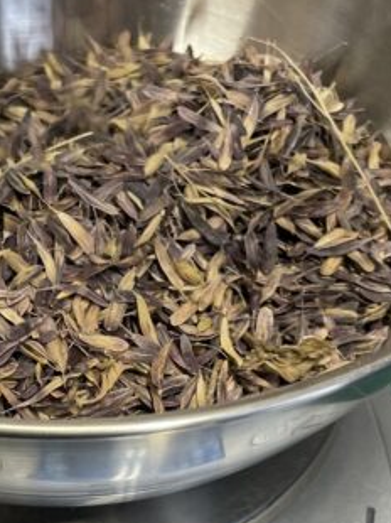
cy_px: 440
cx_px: 51
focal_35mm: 86
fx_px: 1297
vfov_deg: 22.4
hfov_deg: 16.9
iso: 125
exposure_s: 1/120
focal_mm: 4.2
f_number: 1.6
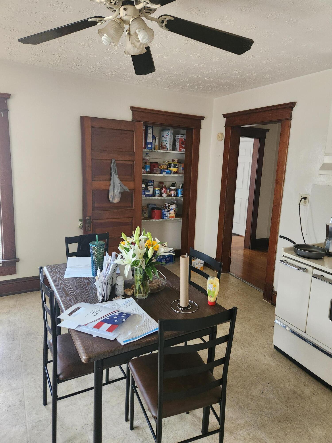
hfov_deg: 58.9
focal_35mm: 23
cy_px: 222
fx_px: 294
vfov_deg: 73.9
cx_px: 166
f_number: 1.8
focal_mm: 5.4
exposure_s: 1/120
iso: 500
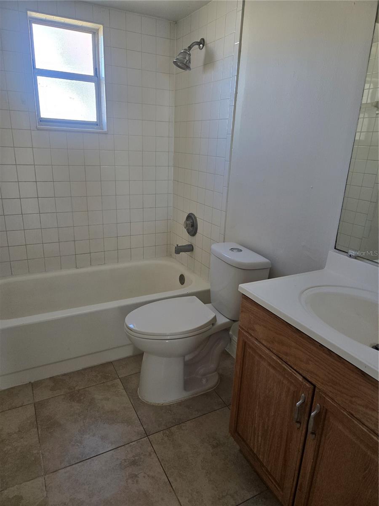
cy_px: 253
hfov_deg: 58.9
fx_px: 336
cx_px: 190
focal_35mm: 23
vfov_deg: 73.9
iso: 125
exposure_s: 1/180
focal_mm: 5.4
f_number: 1.8
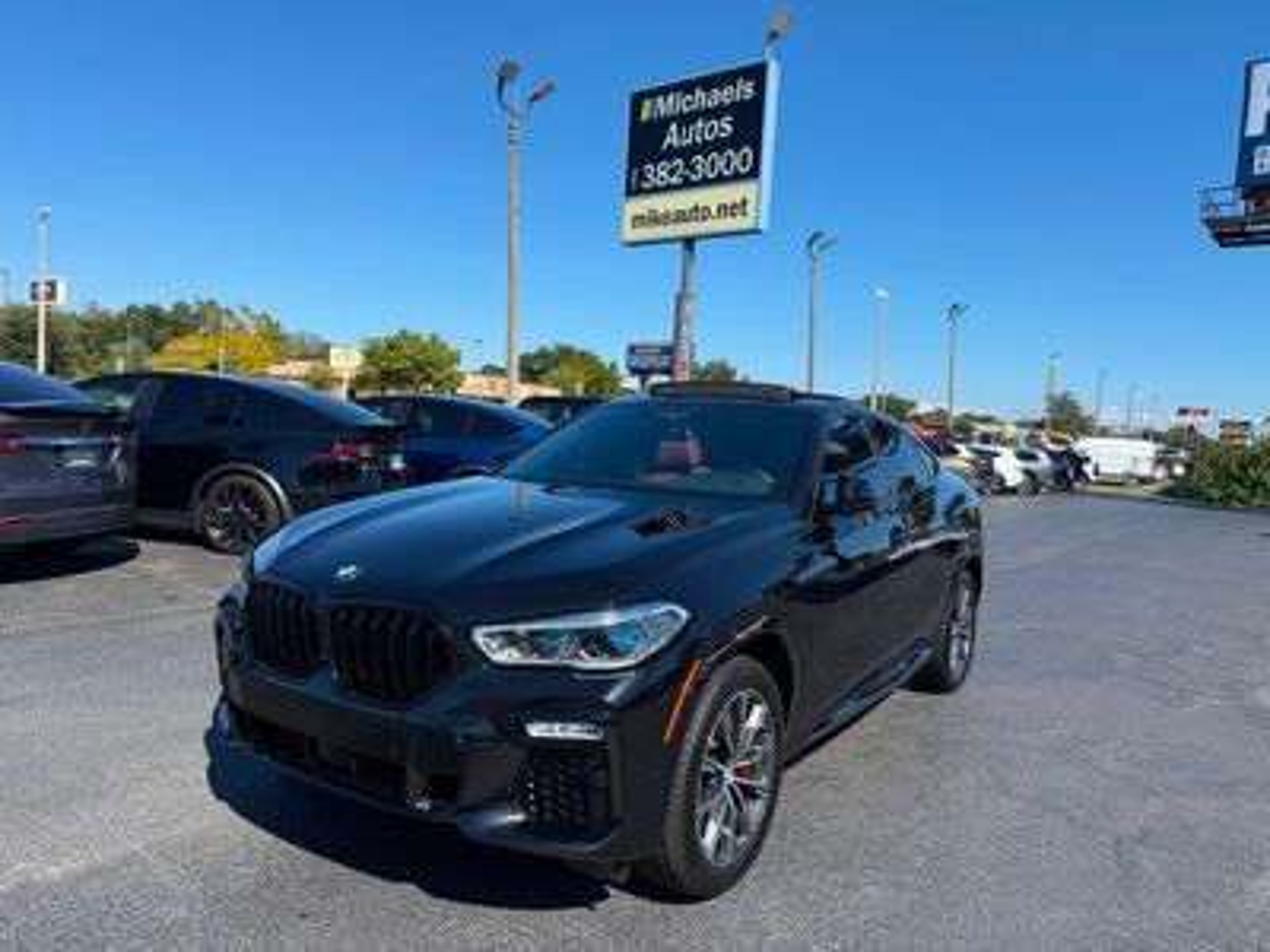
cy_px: 476
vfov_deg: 56.8
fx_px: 881
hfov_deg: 71.6
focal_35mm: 24
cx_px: 635
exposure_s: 1/4405
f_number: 1.78
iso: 80
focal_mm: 6.76
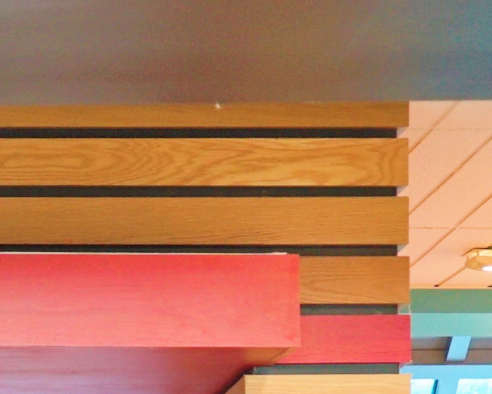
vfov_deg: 6.6
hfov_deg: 8.0
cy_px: 703
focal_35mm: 231
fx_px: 3364
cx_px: -510
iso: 800
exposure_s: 1/160
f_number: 4
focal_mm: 48
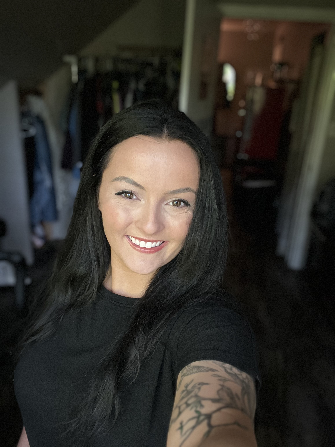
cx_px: 168
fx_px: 387
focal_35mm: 30
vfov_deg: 60.0
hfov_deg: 46.8
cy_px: 224
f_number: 2.2
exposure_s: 1/60
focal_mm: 2.71
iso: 400
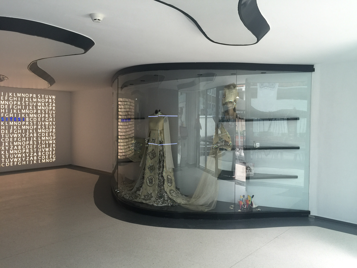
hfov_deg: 61.7
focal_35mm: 29
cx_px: 178
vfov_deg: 48.2
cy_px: 134
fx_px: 299
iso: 40
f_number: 2.2
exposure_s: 1/40
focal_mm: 4.15
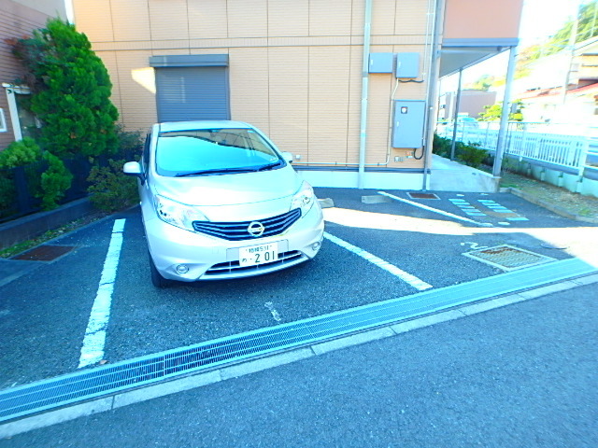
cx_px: 299
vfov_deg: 63.4
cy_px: 224
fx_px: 363
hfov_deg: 79.0
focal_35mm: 21
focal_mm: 3.7
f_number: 3.5
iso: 125
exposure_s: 1/80
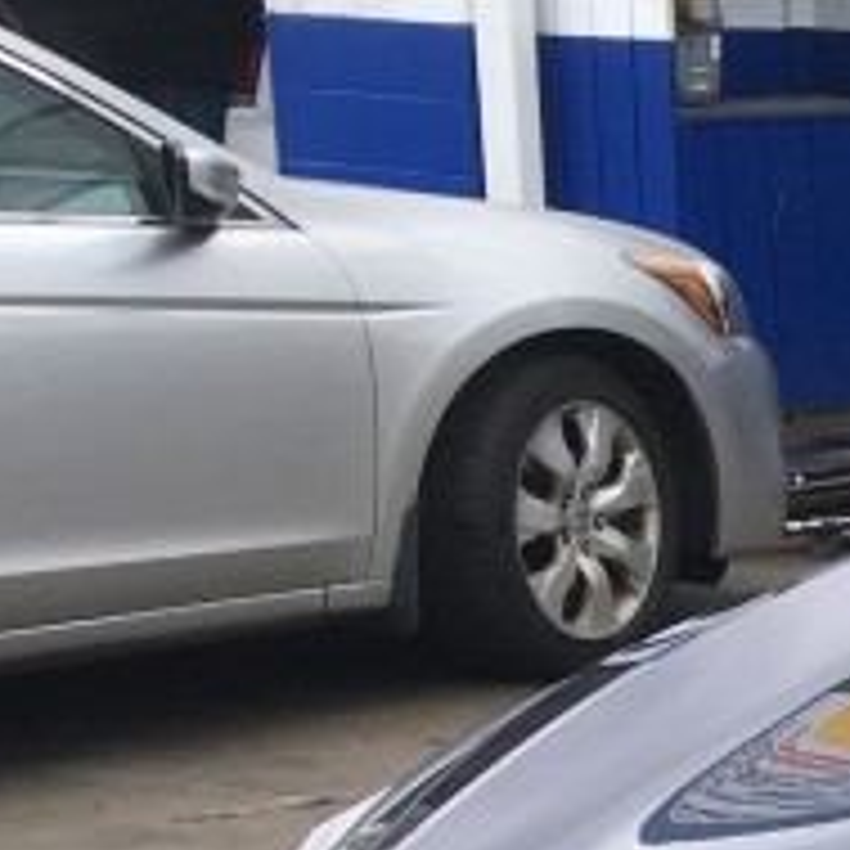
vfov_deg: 12.2
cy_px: 1111
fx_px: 3862
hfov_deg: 11.2
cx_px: 1785
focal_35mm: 139
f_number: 2.2
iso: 25
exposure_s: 1/534
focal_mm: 4.15
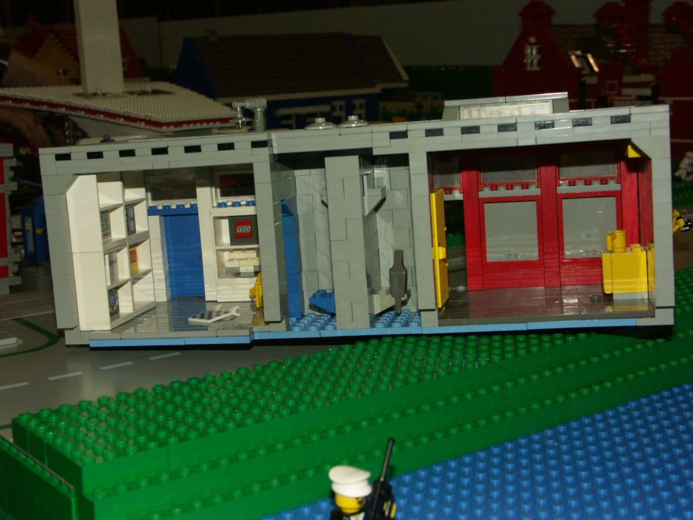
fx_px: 1081
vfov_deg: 27.0
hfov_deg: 35.5
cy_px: 260
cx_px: 346
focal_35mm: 54
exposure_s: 1/50
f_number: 5.6
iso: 200
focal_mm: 13.82
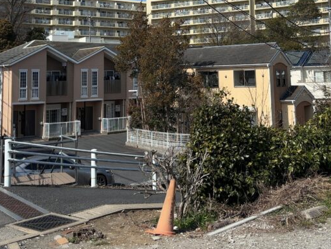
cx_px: 193
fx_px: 497
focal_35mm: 52
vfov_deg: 27.0
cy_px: 25
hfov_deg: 36.7
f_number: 1.6
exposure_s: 1/3937
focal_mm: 5.96
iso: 50
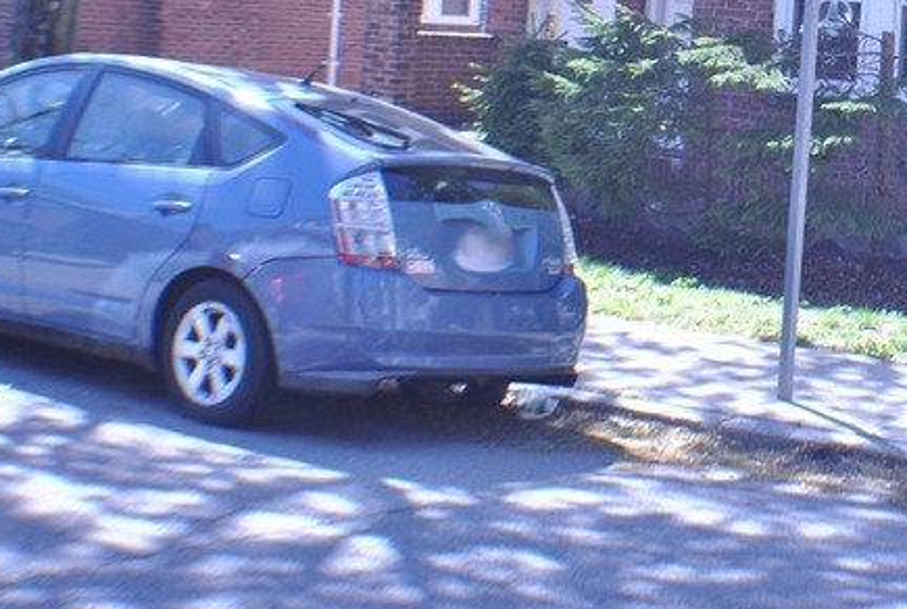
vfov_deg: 11.3
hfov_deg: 16.7
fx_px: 3030
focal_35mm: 120
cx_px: 903
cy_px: -86
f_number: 5
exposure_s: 1/100
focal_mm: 34
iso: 100
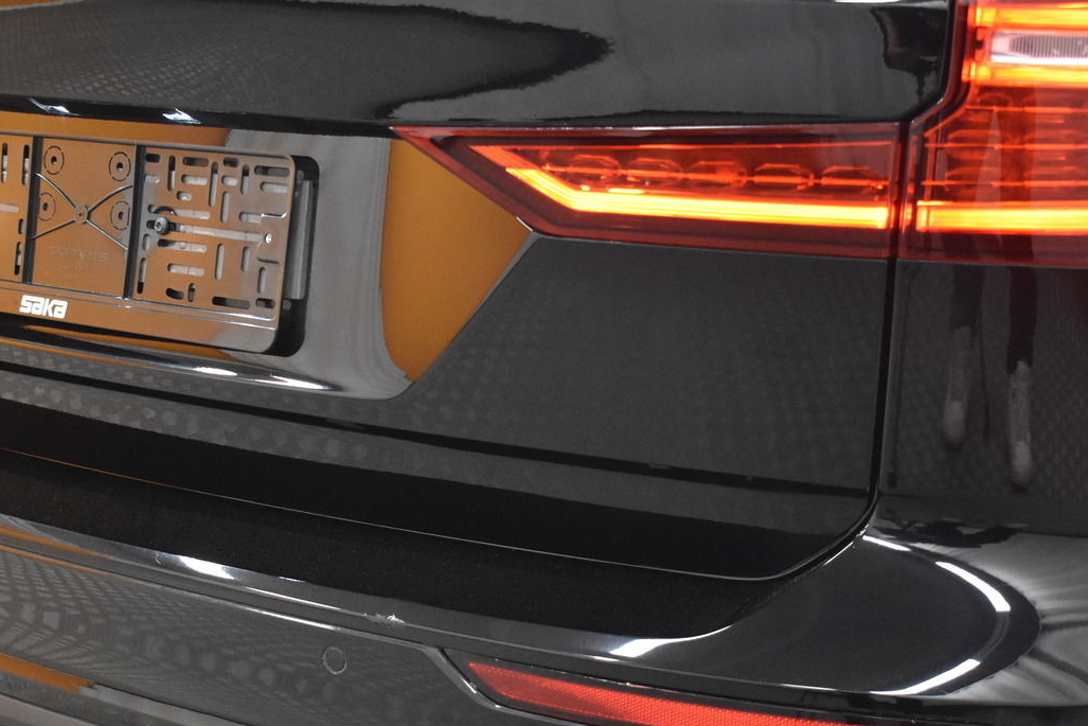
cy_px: 446
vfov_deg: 19.2
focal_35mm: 71
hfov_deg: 28.3
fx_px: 2146
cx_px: 371
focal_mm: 30
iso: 3200
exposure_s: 1/40
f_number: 4.2
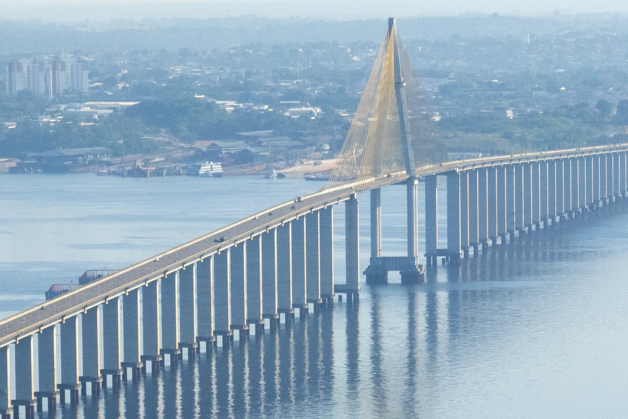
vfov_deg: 4.7
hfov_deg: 7.1
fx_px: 5077
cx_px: 196
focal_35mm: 291
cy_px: 647
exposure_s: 1/800
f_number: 7.1
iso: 250
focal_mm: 31.33
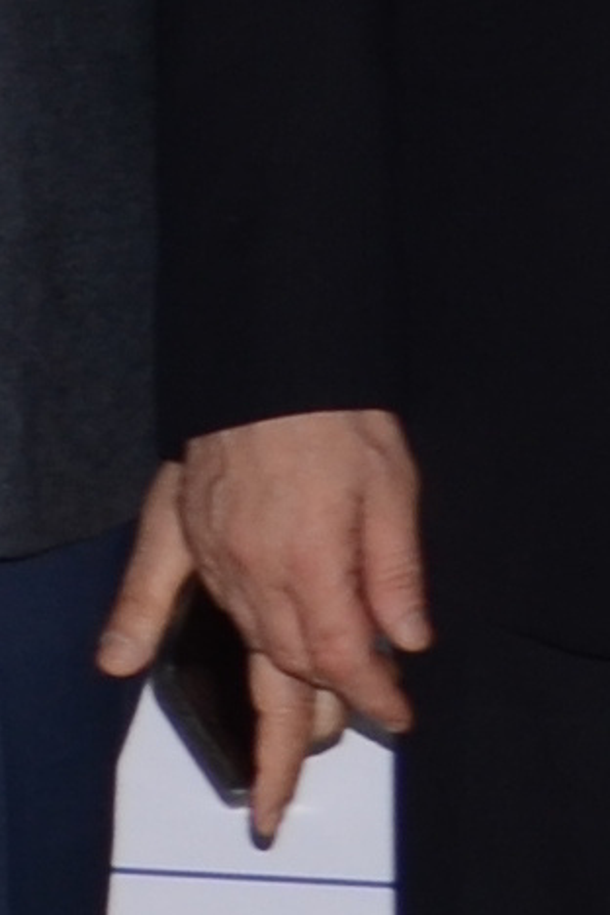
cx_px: -1721
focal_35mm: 378
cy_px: -239
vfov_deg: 5.4
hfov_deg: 3.5
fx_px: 9607
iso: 250
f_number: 4.5
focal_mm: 24
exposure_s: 1/250
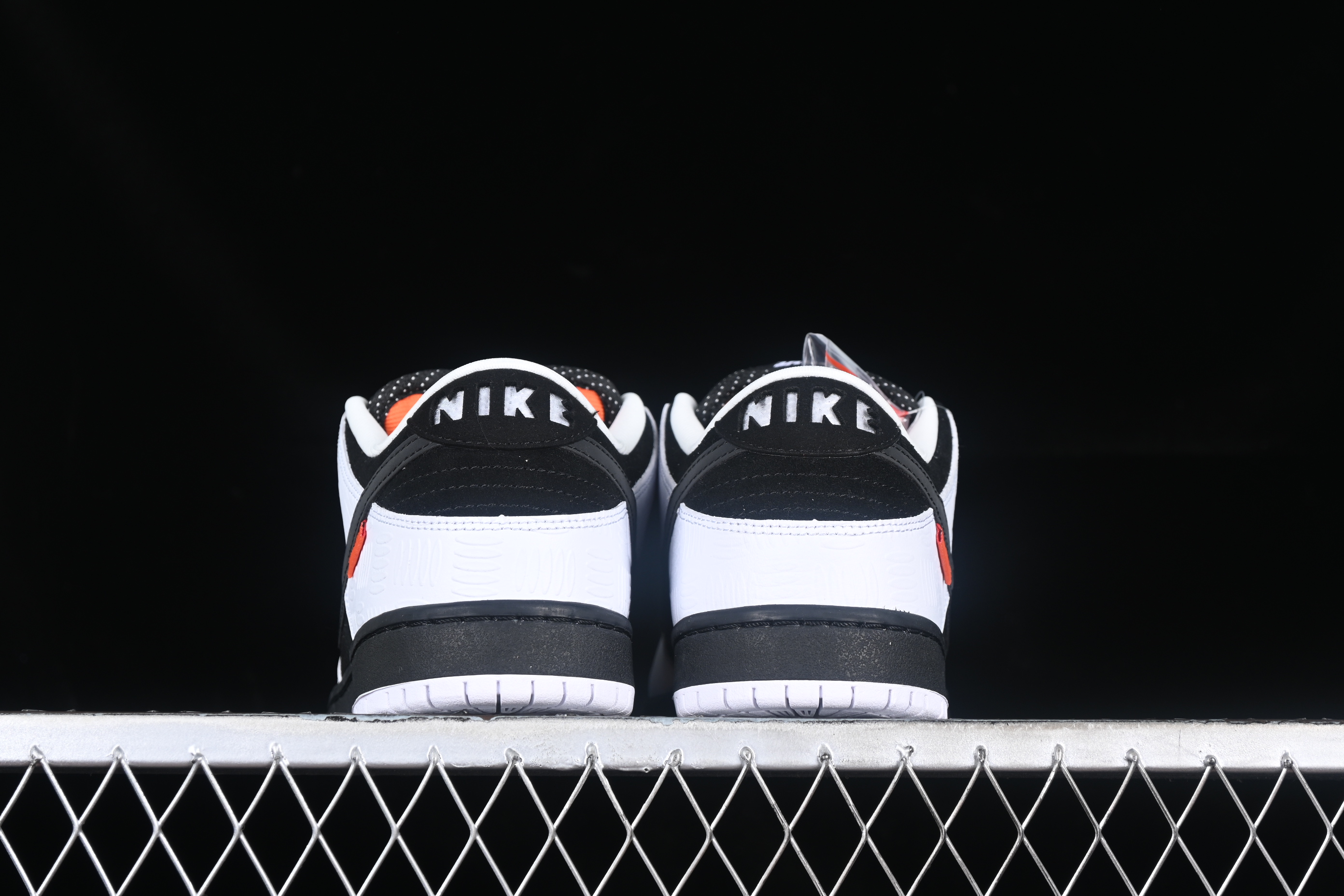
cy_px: 448
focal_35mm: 75
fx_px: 2800
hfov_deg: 27.0
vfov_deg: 18.2
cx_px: 672
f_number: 6.3
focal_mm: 50
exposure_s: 1/80
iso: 160
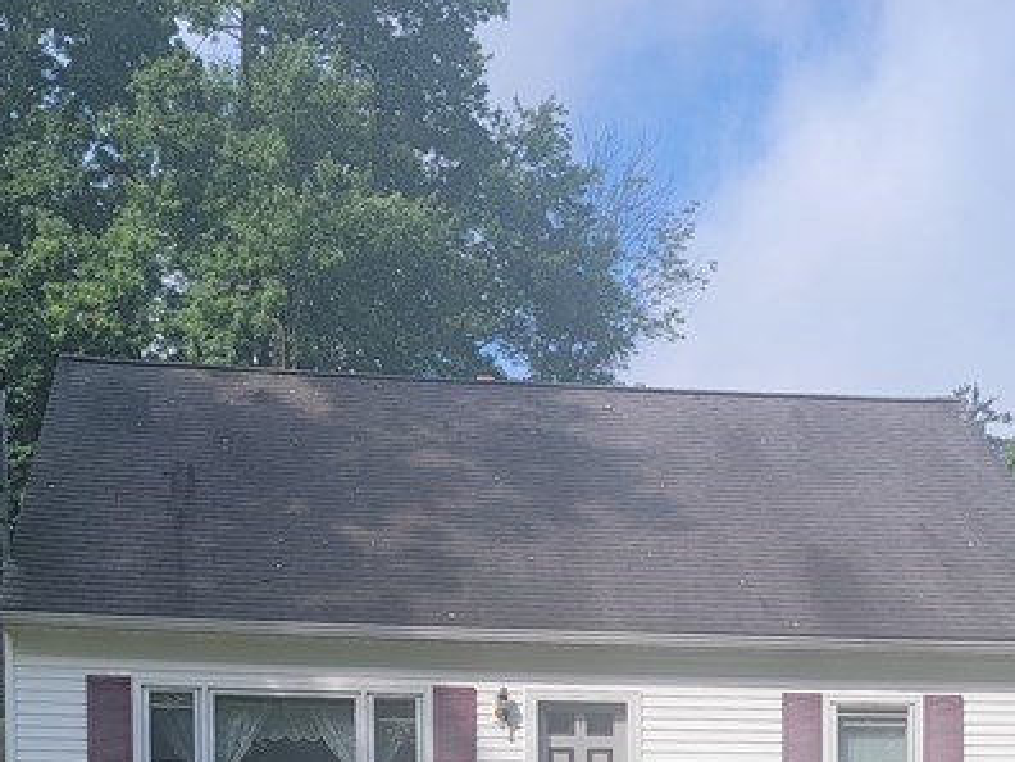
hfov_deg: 31.2
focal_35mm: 62
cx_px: 574
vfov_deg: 21.5
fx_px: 1818
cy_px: 980
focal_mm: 6.7
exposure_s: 1/582
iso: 16
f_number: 1.8
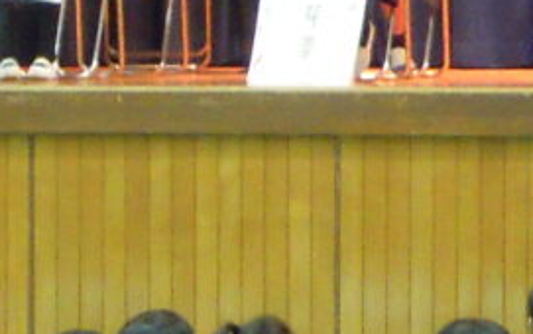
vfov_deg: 3.8
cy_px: 8
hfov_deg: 6.0
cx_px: 800
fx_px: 5017
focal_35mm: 345
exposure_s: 1/13
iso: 400
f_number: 3.4
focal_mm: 8.3
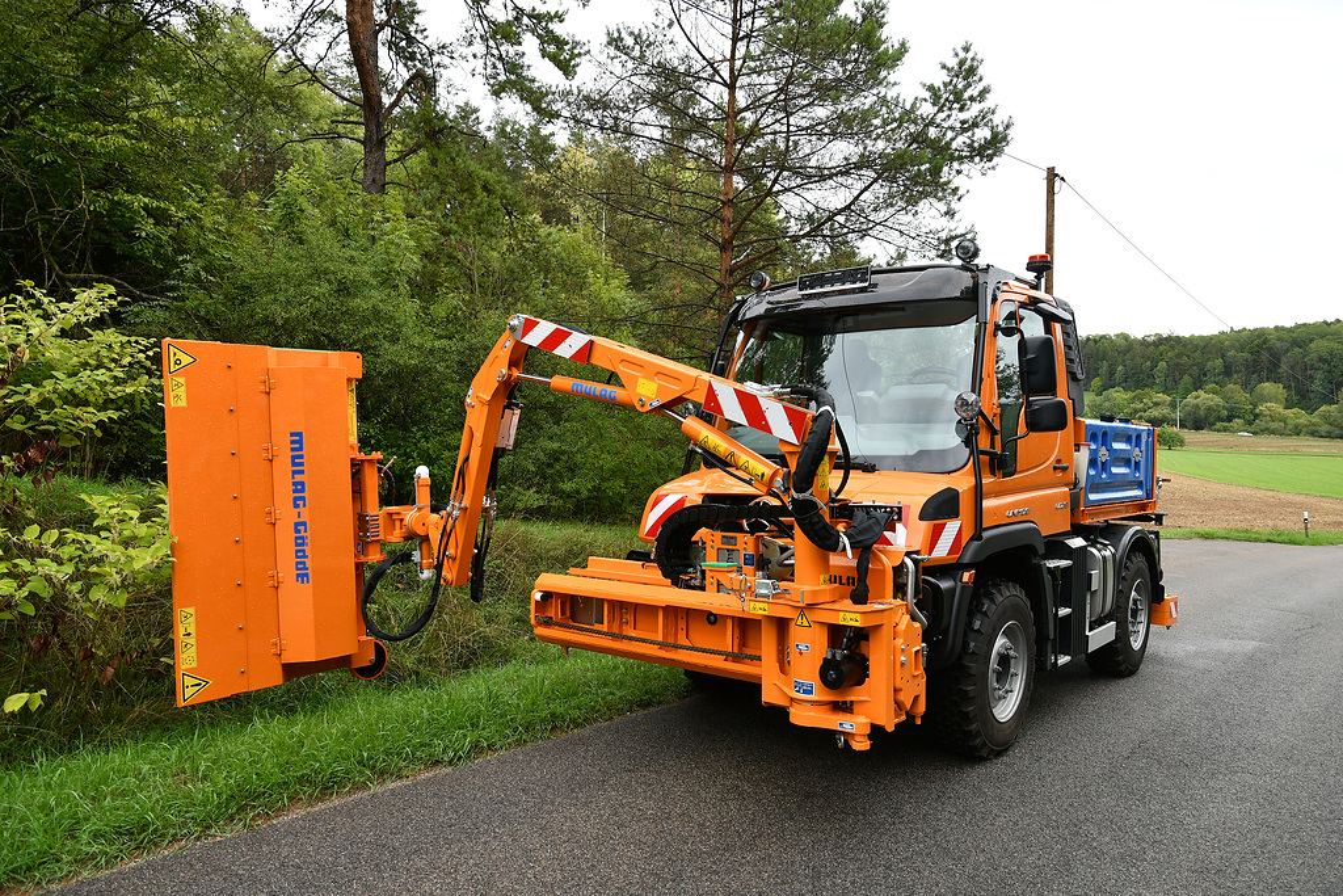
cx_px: 672
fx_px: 895
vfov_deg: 53.1
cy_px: 448
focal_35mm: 24
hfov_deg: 73.7
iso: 100
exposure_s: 1/80
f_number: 4.5
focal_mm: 16
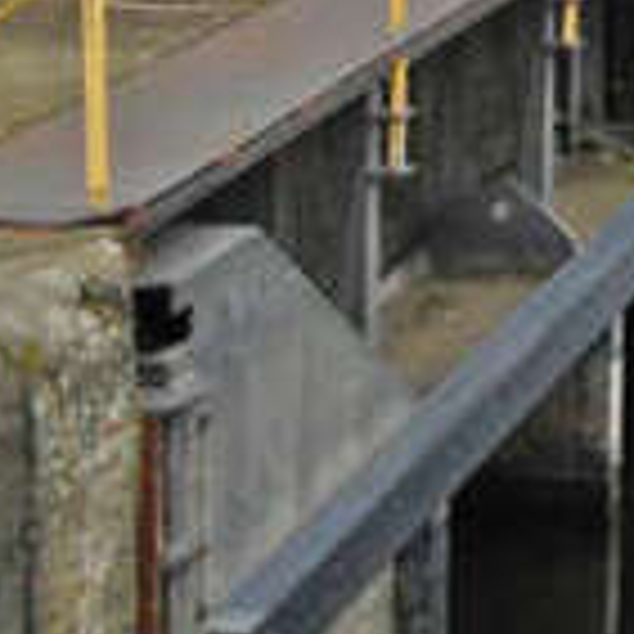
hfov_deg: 9.6
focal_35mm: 175
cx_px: 1093
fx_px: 3626
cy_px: -643
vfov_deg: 9.3
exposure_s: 1/190
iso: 50
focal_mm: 4.28
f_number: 2.4
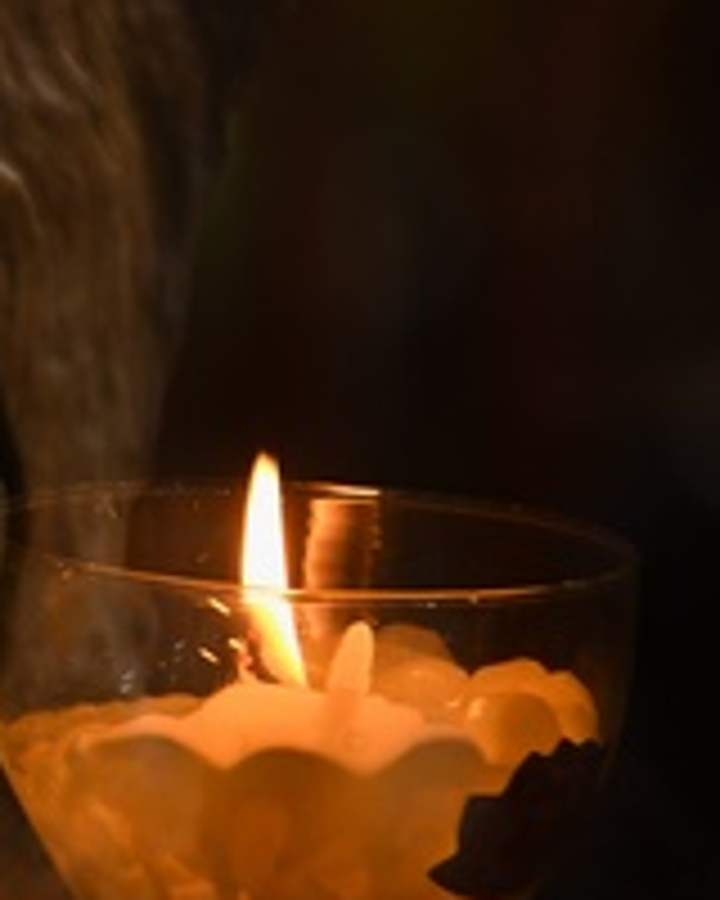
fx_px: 5674
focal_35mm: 213
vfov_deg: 9.1
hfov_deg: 7.1
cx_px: -495
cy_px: 448
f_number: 2.8
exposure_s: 1/100
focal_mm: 70
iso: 5000
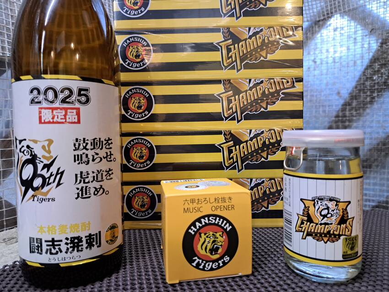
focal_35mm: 24
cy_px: 146
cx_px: 194
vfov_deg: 56.8
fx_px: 270
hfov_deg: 71.6
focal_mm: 5.23
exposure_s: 1/50
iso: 200
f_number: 1.8
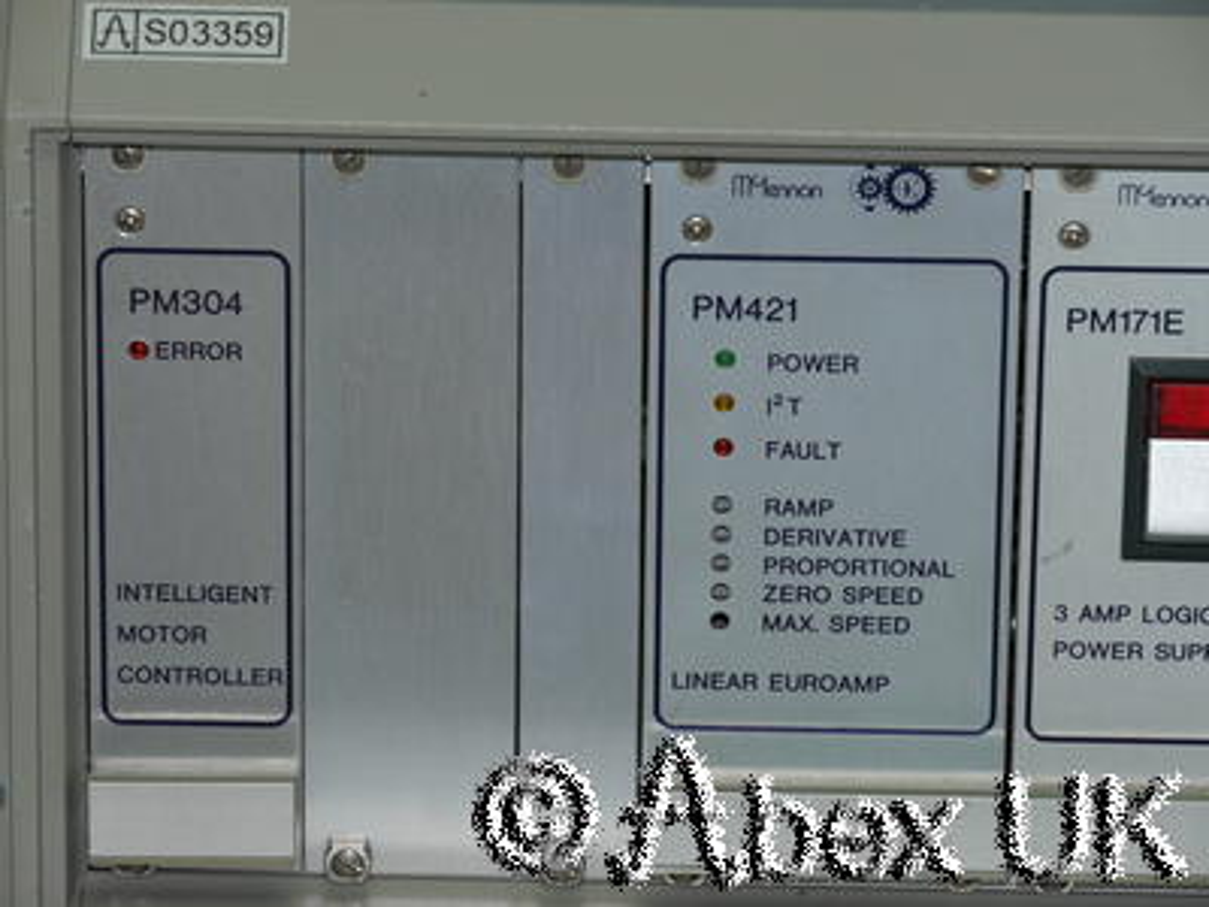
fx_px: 7614
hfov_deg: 9.1
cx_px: 604
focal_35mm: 218
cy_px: 454
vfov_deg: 6.8
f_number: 11
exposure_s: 1/60
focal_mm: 109
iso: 400
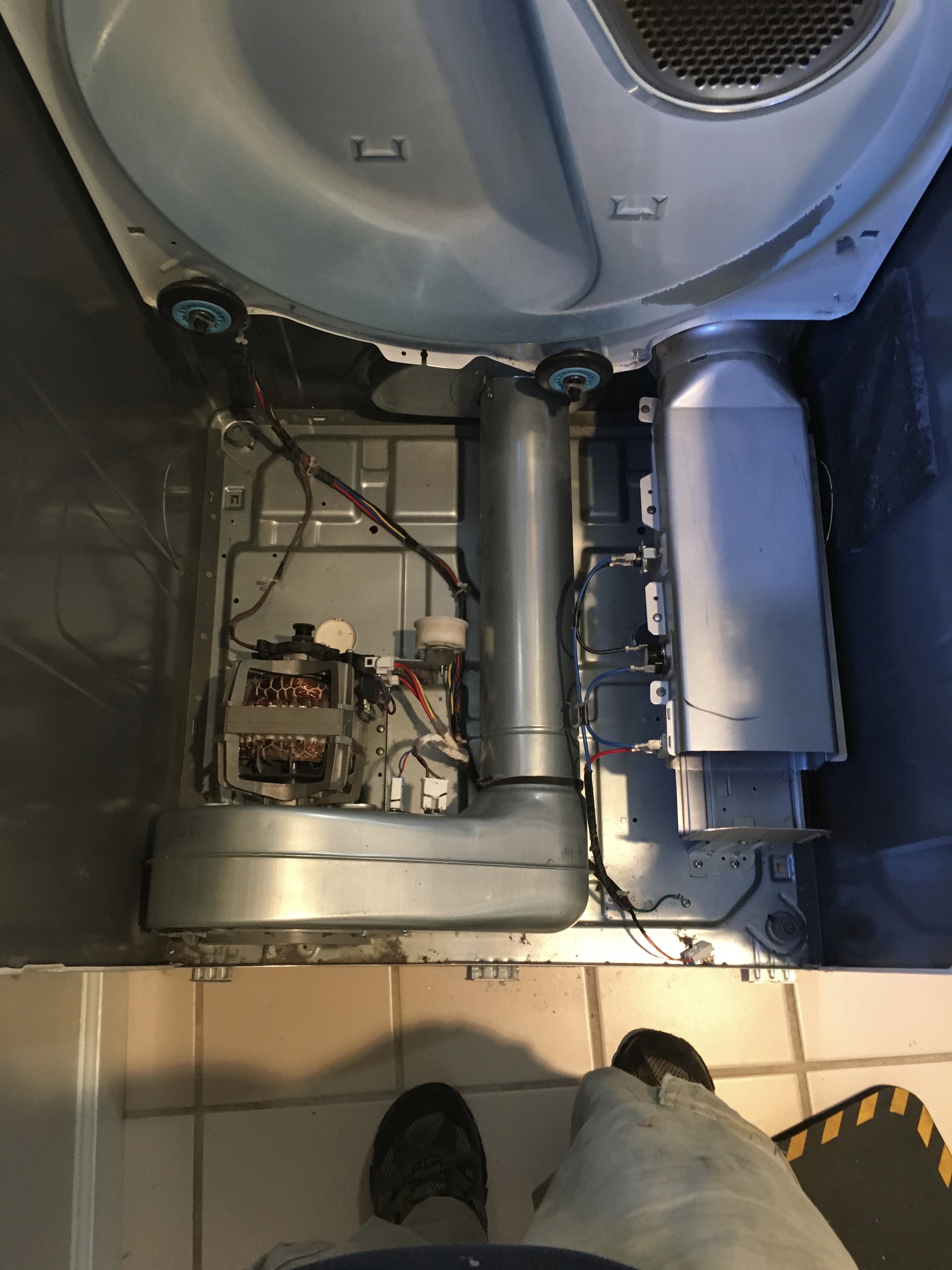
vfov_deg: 61.7
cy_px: 635
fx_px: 1063
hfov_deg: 48.2
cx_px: 476
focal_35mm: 29
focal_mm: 4.15
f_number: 2.2
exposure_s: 1/24
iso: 200
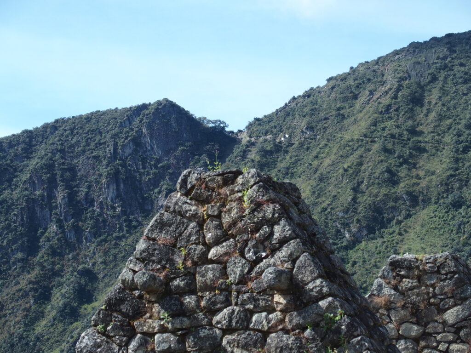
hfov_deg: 19.6
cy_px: 176
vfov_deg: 14.8
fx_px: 1361
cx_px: 236
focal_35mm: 100
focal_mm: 21.2
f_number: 3.5
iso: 100
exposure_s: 1/640
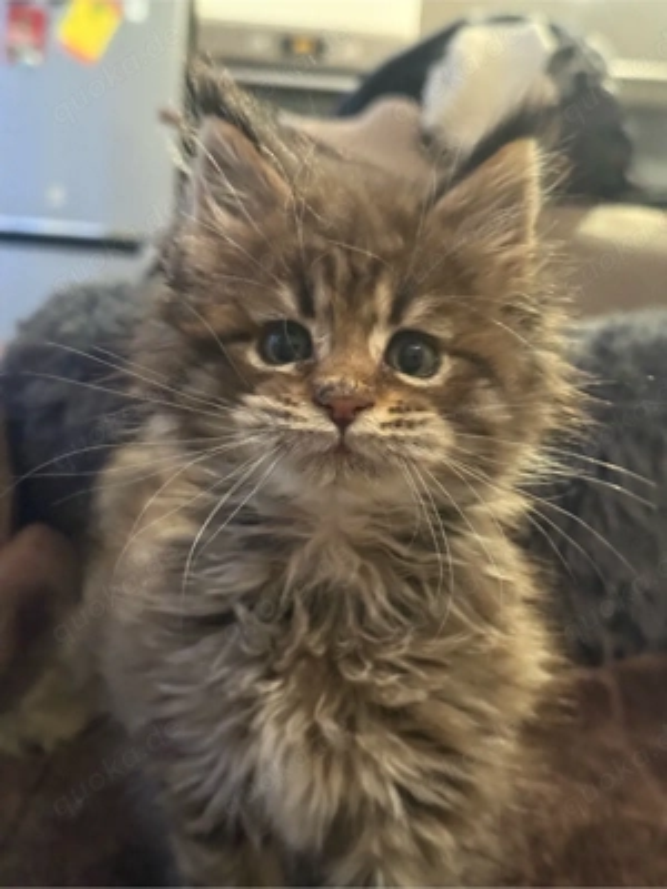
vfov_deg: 39.7
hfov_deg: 30.3
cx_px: 334
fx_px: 1233
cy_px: 444
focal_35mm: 48
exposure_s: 1/20
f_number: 1.78
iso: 640
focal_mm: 6.76
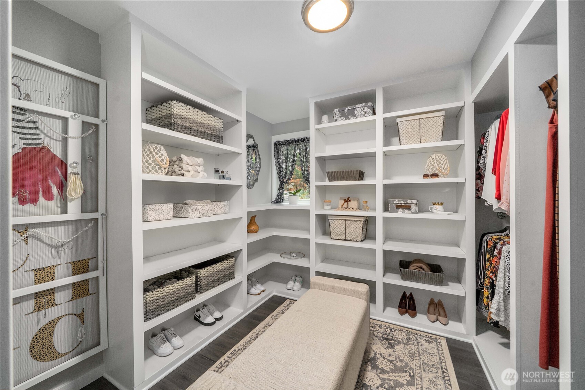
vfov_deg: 85.4
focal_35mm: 13
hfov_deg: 108.3
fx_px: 211
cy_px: 195
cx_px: 292
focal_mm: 13
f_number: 8
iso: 2000
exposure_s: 1/25
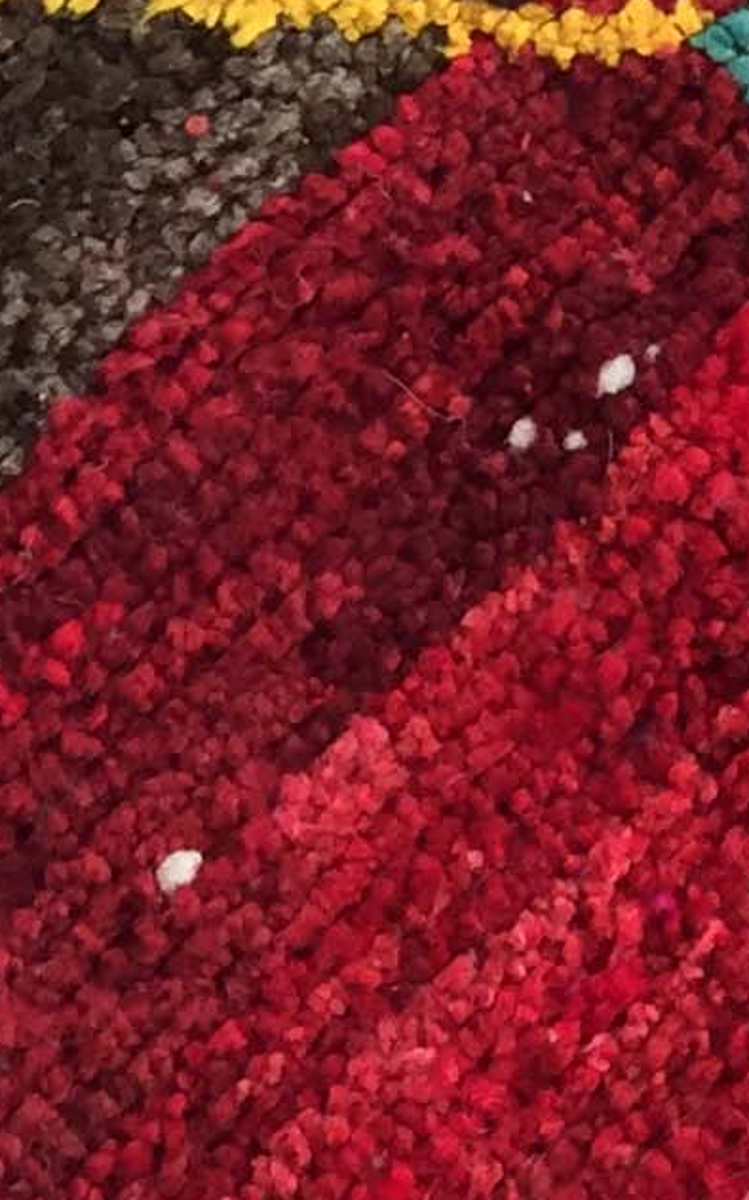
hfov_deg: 8.0
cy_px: -616
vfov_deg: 12.5
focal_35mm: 159
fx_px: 5197
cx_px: 1219
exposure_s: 1/33
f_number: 2.2
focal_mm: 4.15
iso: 40
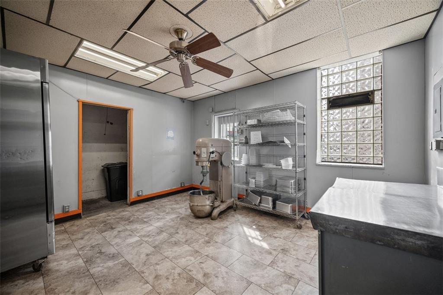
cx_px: 222
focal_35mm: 14
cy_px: 148
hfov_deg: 104.2
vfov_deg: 81.2
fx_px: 172
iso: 400
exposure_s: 1/40
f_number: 4
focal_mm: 14
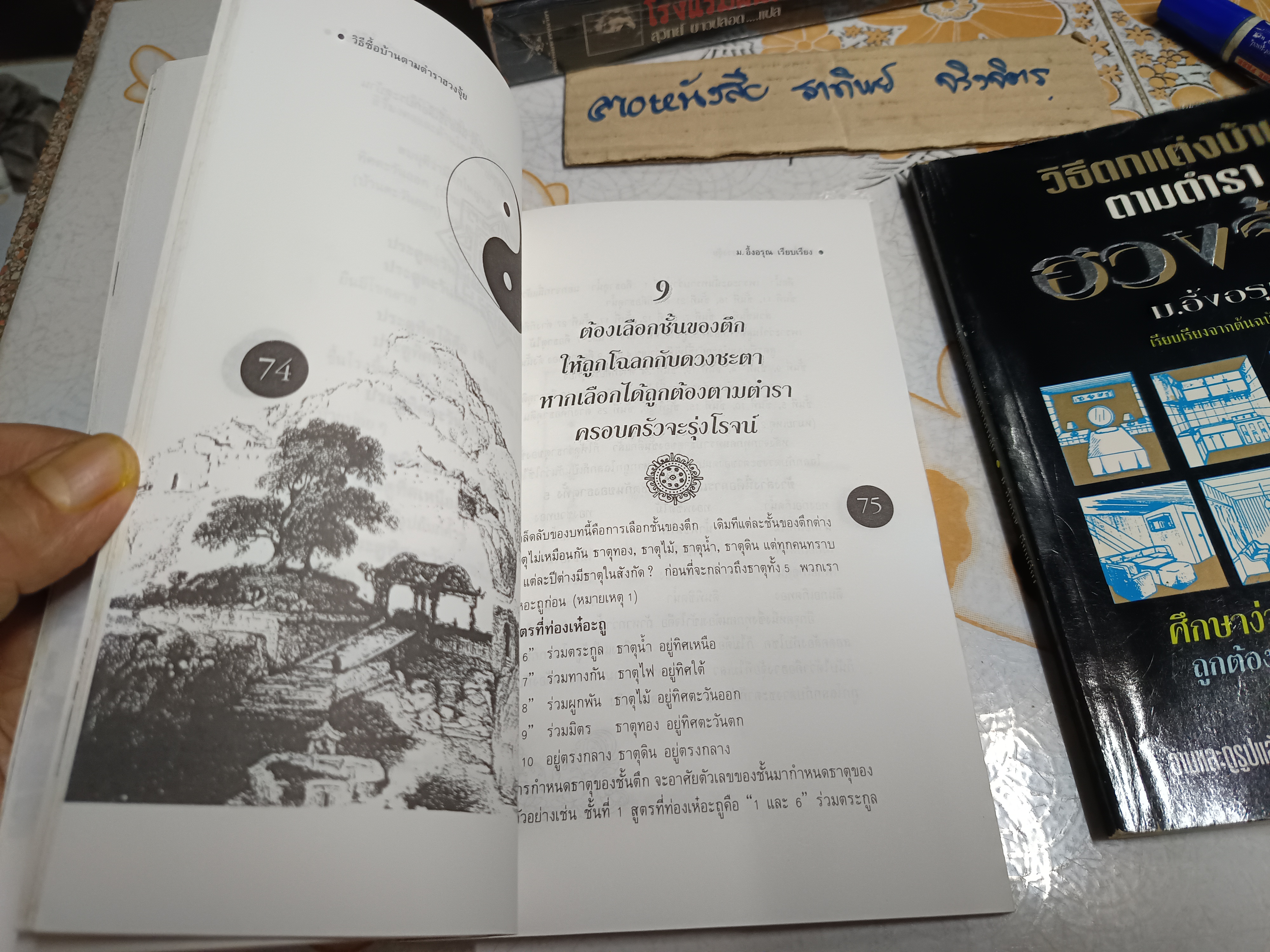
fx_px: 881
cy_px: 476
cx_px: 635
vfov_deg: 56.8
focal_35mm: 24
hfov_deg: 71.6
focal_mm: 5.31
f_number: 1.7
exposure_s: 1/50
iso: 1181
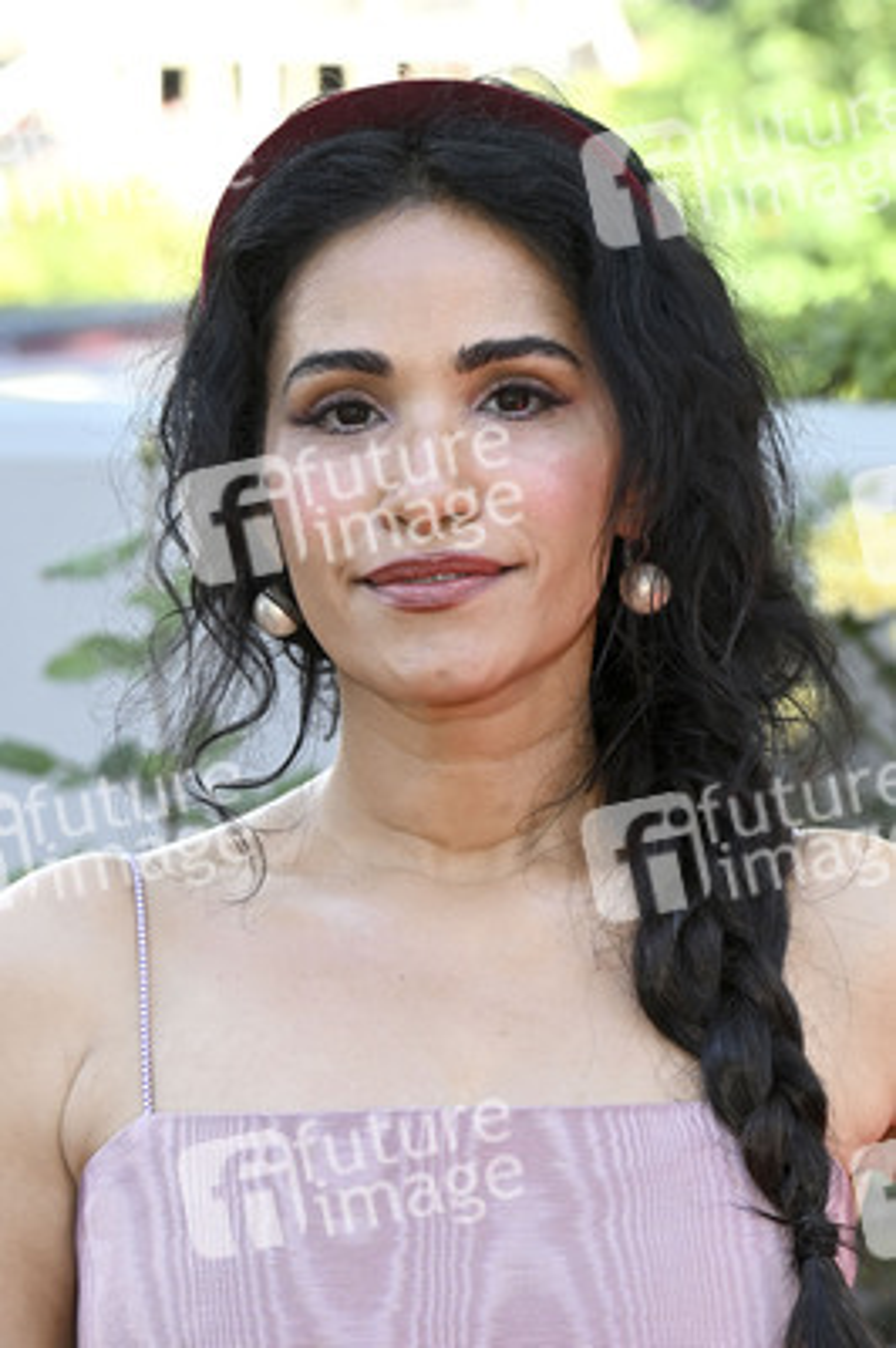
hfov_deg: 11.0
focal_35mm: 124
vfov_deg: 16.5
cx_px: 448
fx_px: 4637
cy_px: 674
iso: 640
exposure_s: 1/320
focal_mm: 83
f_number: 5.6
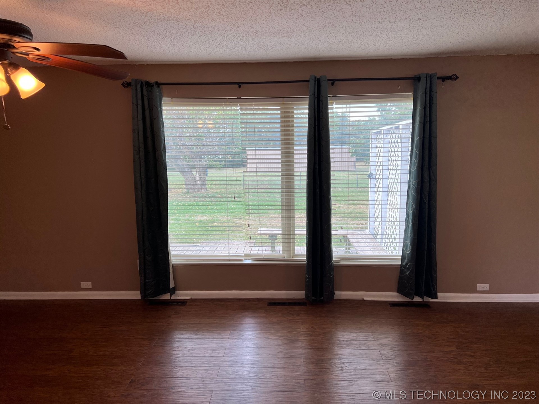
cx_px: 270
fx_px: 405
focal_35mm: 26
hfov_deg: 67.3
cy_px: 202
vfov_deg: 53.1
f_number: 1.5
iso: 32
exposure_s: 1/151
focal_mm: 5.7
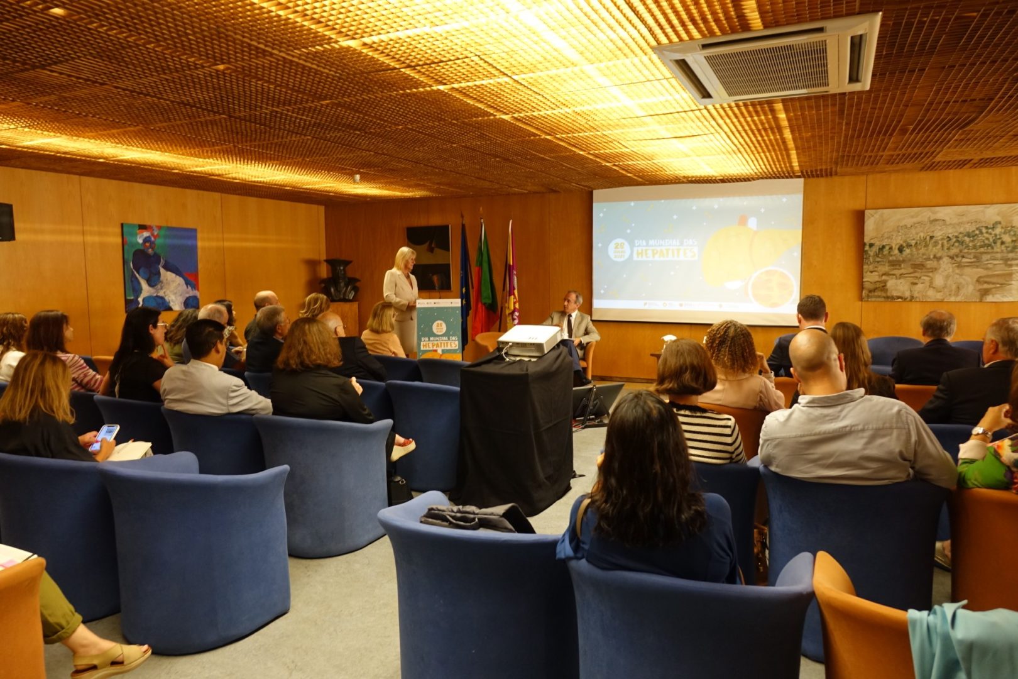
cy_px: 340
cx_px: 509
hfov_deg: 73.7
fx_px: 679
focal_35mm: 24
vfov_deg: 53.1
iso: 400
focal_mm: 8.8
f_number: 2.8
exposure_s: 1/30
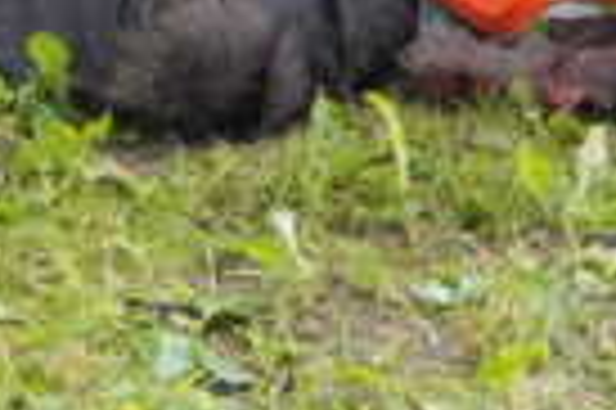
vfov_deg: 4.1
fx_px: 5602
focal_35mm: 328
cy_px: -800
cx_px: 490
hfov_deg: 6.3
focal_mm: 29
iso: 2000
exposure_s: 1/160
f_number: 4
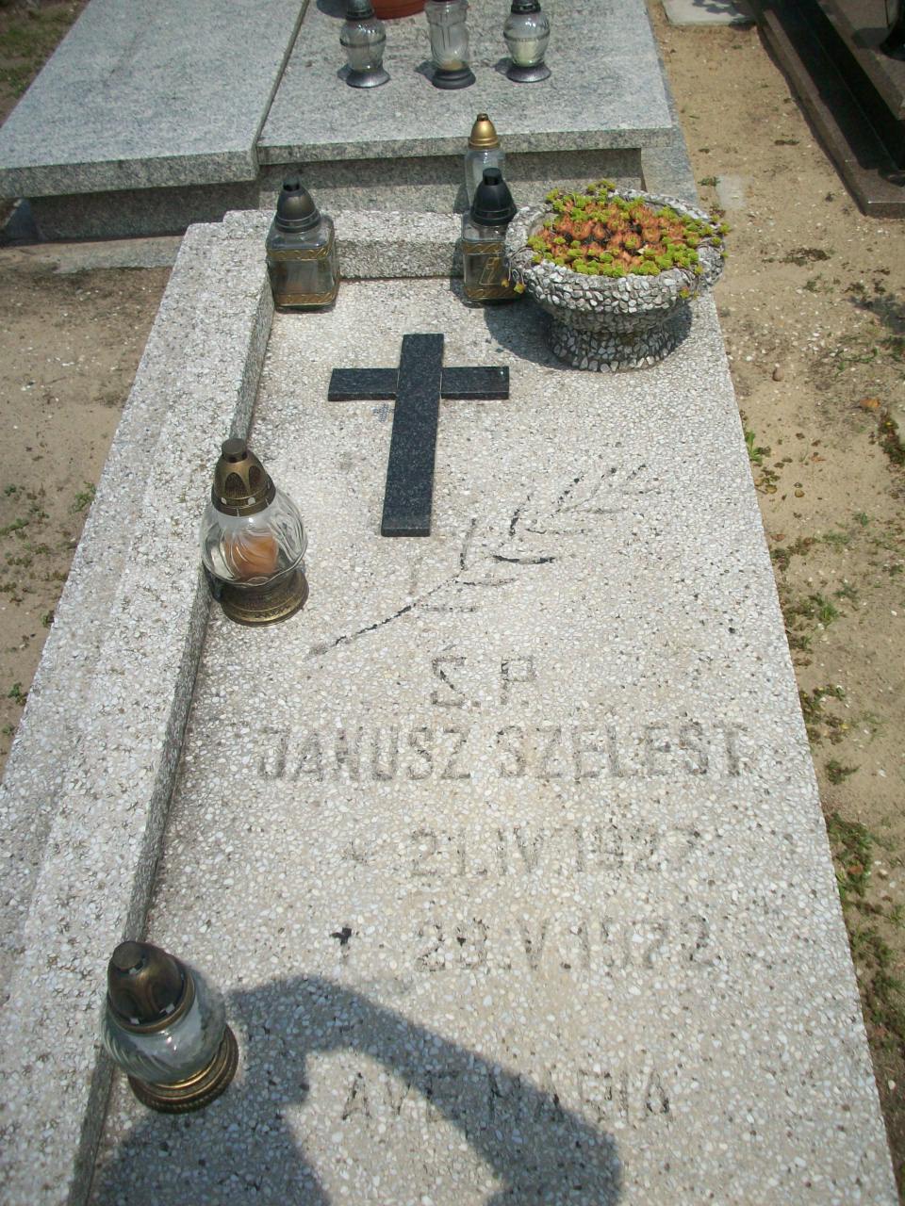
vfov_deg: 50.1
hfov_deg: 38.7
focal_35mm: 37
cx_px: 452
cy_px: 603
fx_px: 1290
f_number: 5.6
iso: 80
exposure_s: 1/743
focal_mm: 6.2
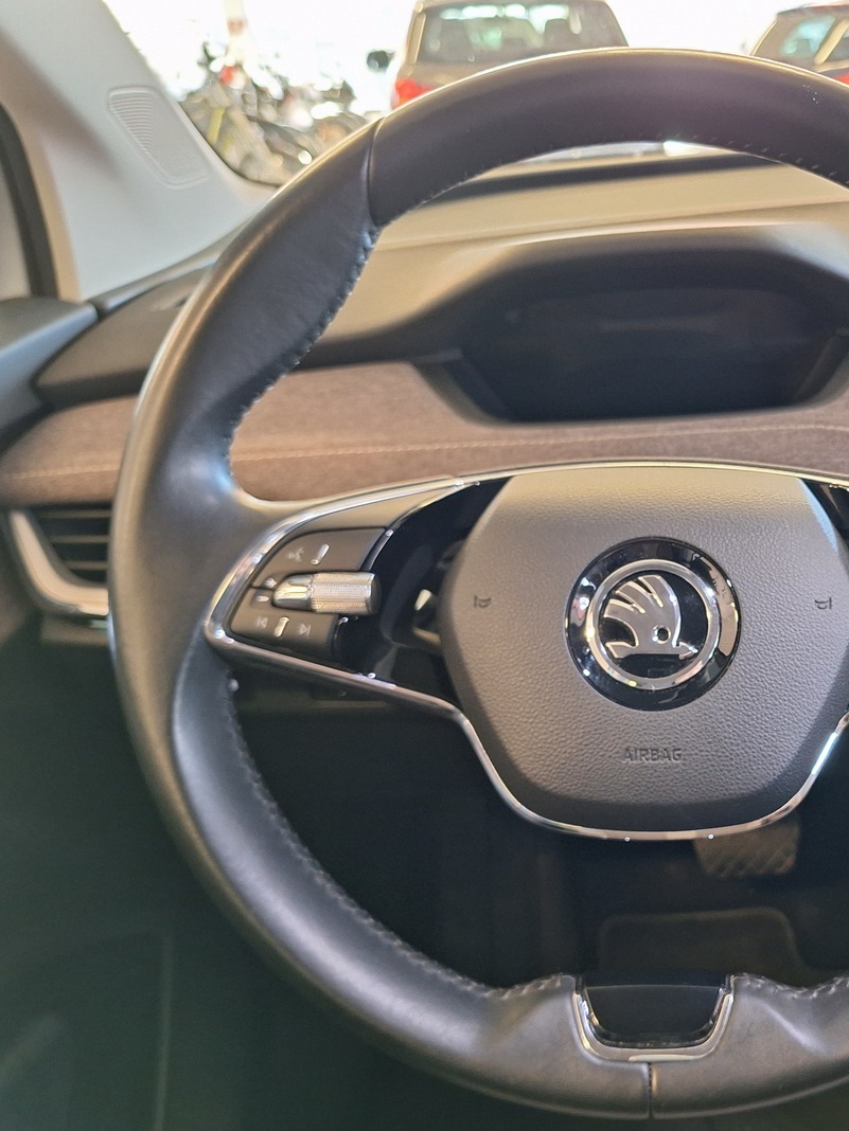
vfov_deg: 58.4
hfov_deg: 43.5
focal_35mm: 31
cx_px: 670
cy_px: 571
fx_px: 1014
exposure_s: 1/33
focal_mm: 5.54
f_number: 1.8
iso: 250
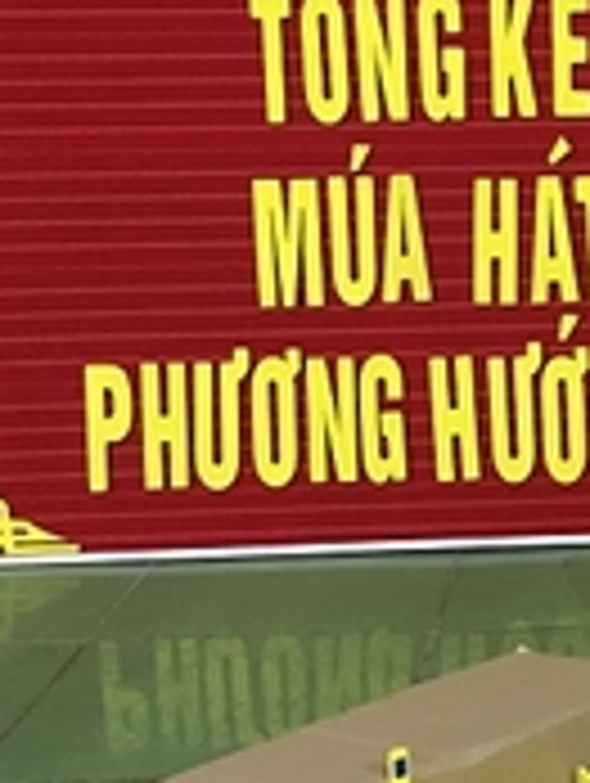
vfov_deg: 24.3
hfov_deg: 17.6
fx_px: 1814
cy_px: 320
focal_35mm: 80
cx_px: 698
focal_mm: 4.15
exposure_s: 1/10
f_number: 2.2
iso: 100
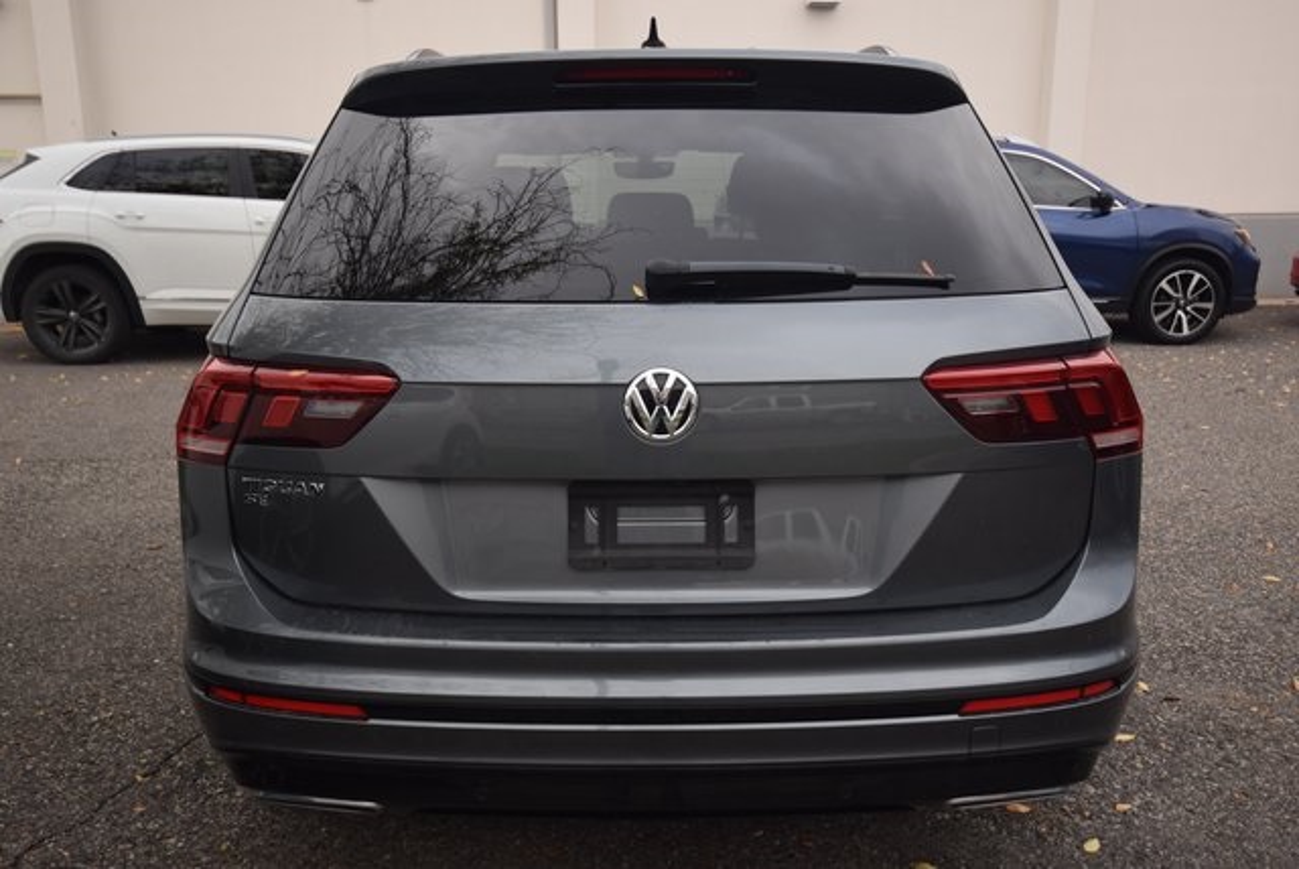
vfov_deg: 45.8
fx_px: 1029
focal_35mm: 28
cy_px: 434
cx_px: 650
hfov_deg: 64.5
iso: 400
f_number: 4.5
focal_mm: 19
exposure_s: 1/80
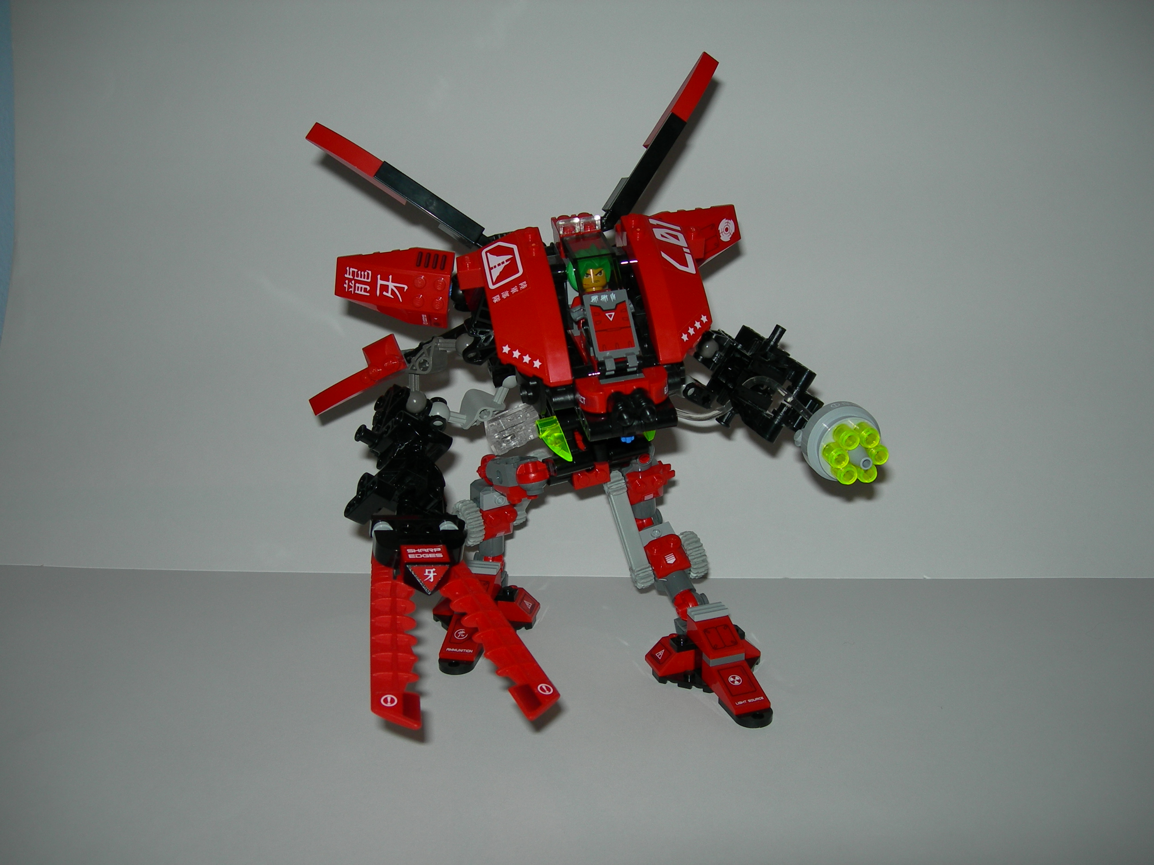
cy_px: 432
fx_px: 1267
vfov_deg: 37.7
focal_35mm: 38
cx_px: 577
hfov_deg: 49.0
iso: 50
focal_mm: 7.8
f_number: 2.8
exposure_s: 1/60.1
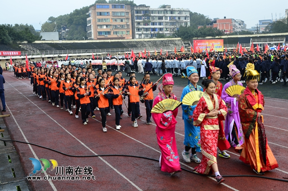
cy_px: 96
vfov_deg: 34.1
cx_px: 144
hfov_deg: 49.6
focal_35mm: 39
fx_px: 311
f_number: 6.3
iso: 200
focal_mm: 26
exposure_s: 1/80
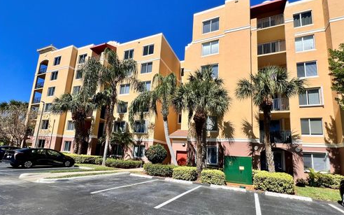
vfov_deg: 78.5
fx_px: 131
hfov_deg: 105.3
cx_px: 170
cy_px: 113
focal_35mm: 14
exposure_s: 1/1754
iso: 32
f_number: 1.8
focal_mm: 1.57
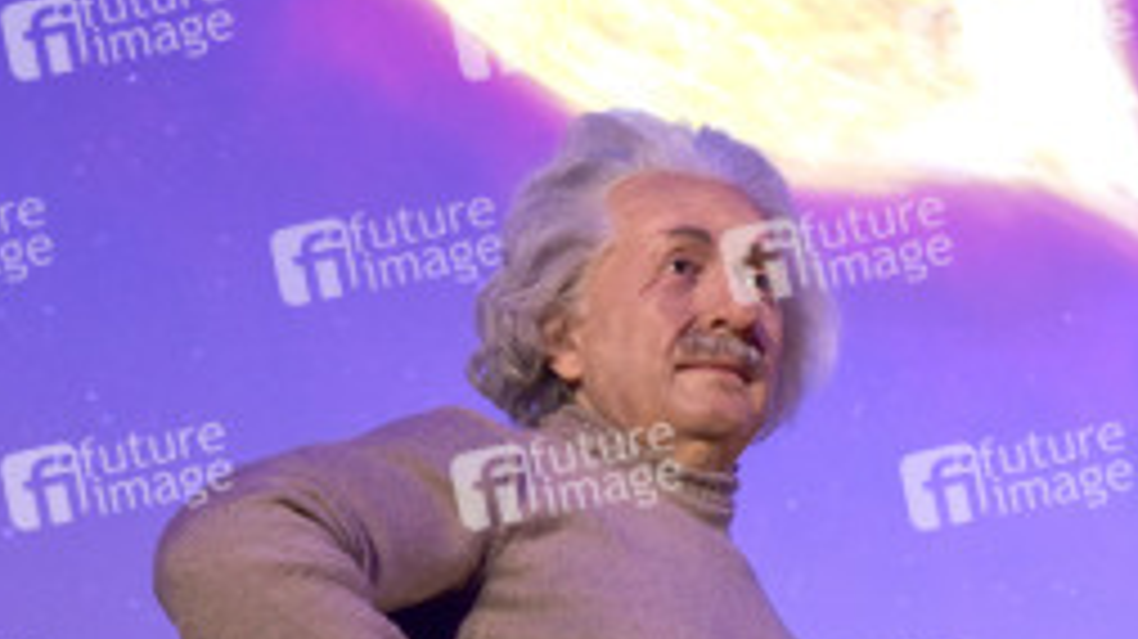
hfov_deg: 24.4
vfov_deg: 14.0
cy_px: 364
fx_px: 2594
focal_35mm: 86
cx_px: 897
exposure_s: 1/100
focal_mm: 46
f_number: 5.6
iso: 2500
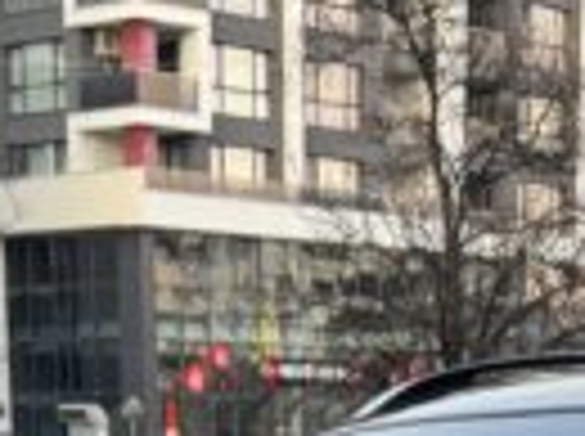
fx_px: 2480
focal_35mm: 147
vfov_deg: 8.6
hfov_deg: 13.4
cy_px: 1247
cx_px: 374
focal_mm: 6.76
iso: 200
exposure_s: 1/73
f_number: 1.78
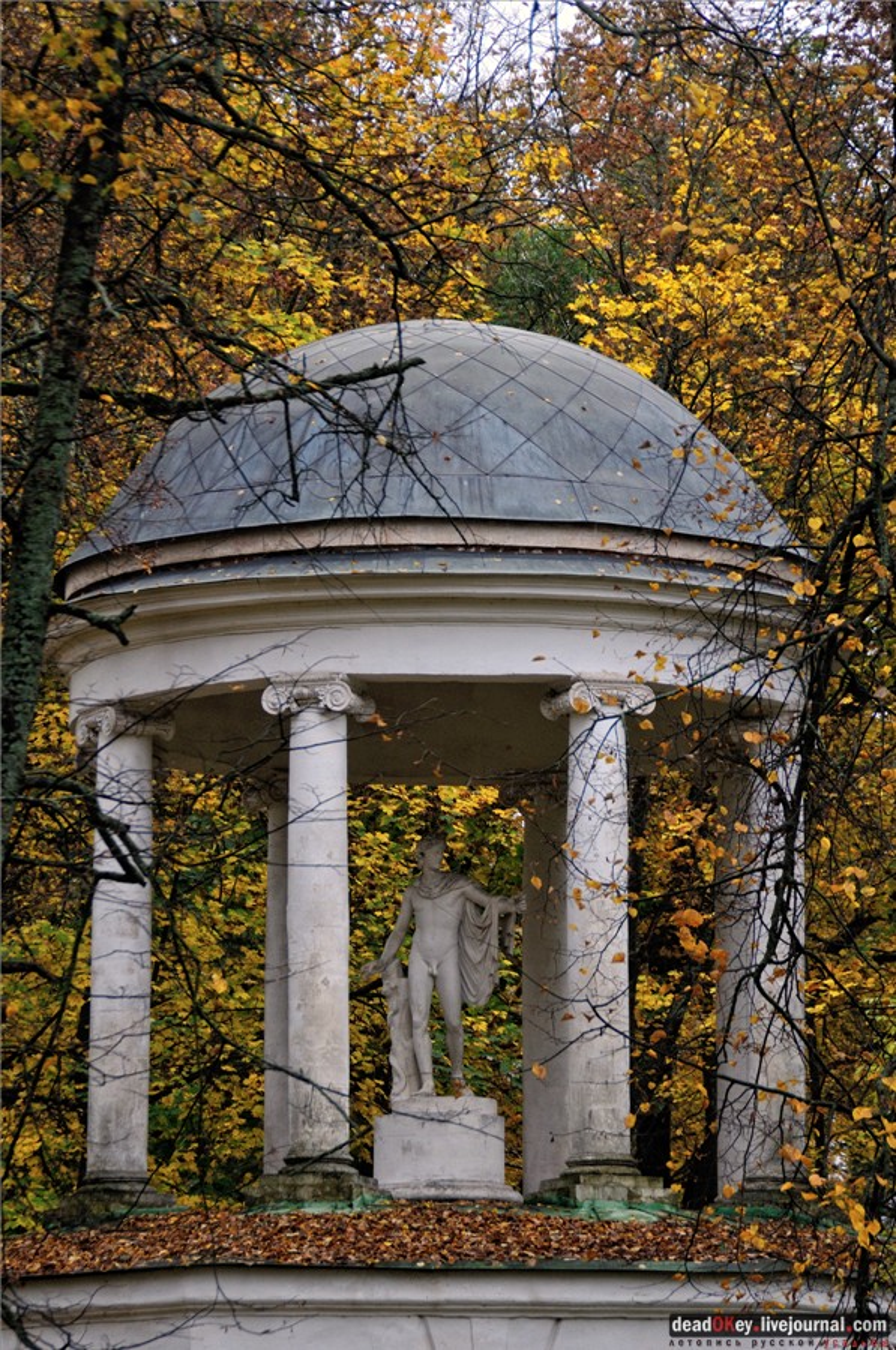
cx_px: 448
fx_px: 6181
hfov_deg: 8.3
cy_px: 675
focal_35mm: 165
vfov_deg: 12.5
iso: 500
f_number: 5.6
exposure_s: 1/250
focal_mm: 110
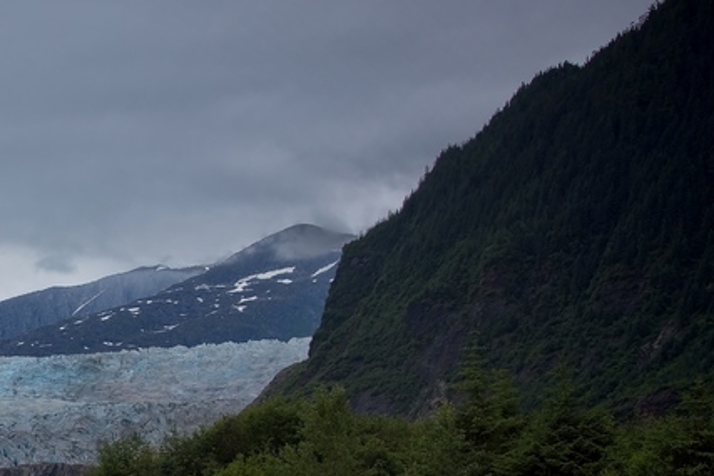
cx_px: -333
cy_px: 409
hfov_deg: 16.5
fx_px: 2262
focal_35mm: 114
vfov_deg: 12.0
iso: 100
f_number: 9
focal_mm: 38
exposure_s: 1/320
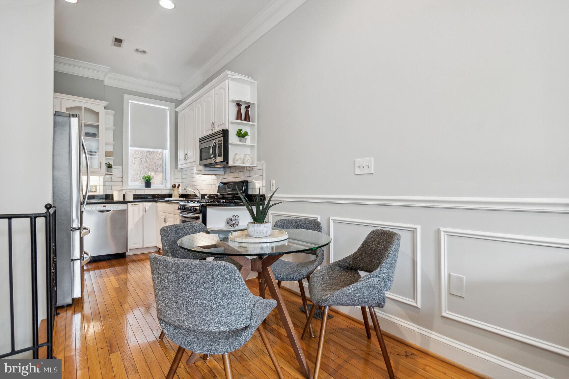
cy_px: 190
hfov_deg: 100.4
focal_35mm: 15
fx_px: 237
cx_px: 284
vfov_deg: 77.3
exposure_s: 1/2
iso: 200
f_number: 9
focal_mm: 10
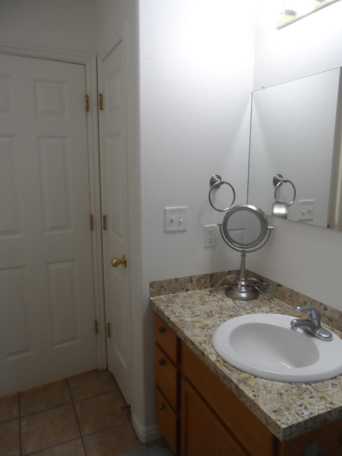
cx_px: 171
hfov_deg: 56.8
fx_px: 316
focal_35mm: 24
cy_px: 228
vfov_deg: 71.6
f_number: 3.2
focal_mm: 4
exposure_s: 1/30
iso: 320
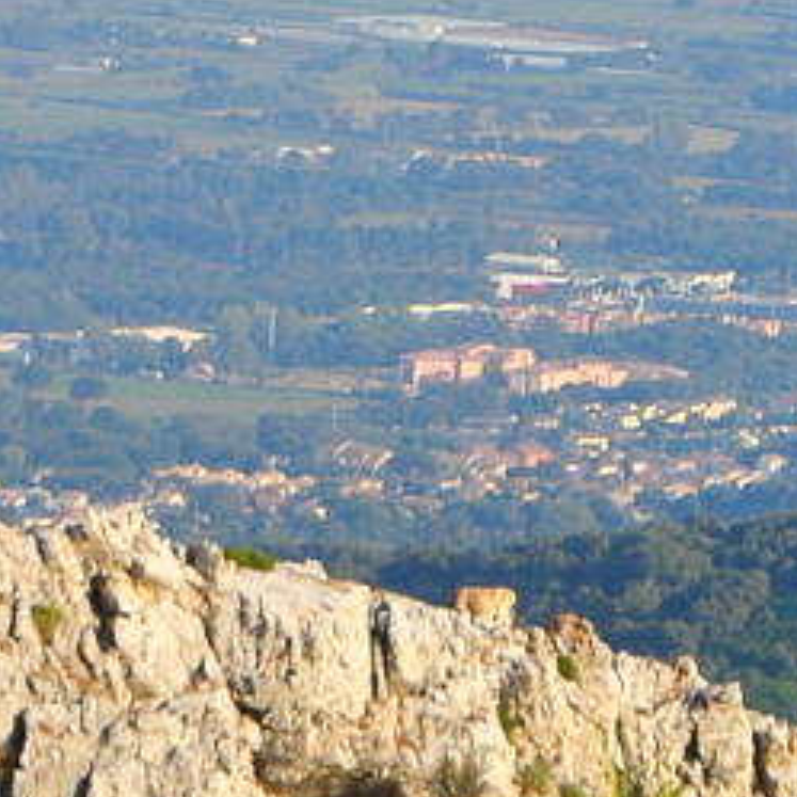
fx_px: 13573
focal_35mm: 521
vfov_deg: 3.4
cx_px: 432
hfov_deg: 3.4
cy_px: 142
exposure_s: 1/800
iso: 400
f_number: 7.1
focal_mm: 85
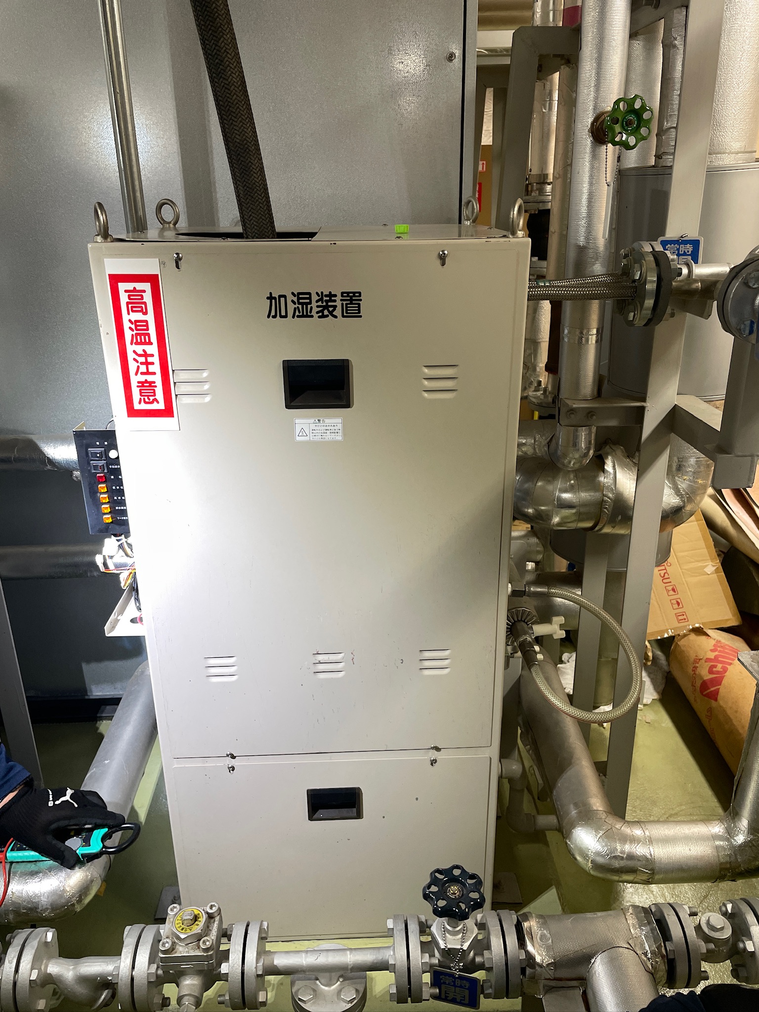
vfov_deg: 67.3
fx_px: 760
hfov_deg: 53.1
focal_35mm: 26
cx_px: 380
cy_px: 506
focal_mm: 4.2
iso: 100
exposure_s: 1/100
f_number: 1.6
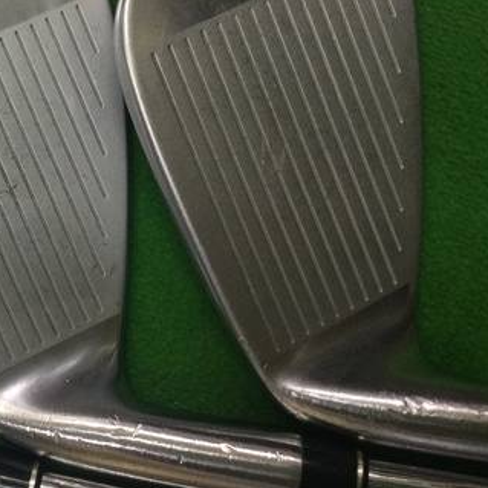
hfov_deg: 29.3
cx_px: 15
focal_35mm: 55
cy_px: 182
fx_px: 877
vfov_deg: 31.0
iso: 64
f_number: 2.4
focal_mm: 3.3
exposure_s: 1/30
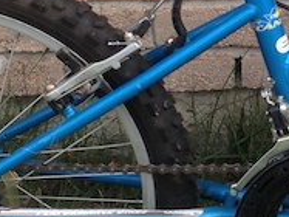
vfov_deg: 8.2
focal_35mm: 181
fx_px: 1510
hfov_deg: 10.7
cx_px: 371
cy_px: 26
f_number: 2.4
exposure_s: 1/204
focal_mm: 4.12
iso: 50
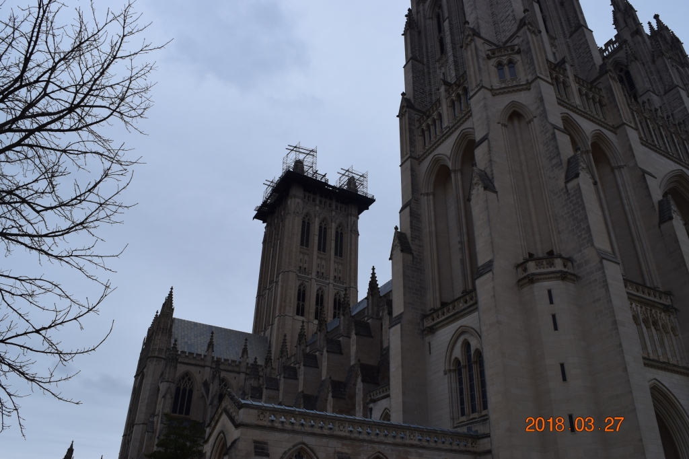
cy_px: 230
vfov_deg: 47.9
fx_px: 517
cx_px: 344
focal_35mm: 27
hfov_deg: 67.4
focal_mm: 18
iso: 400
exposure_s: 1/200
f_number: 10
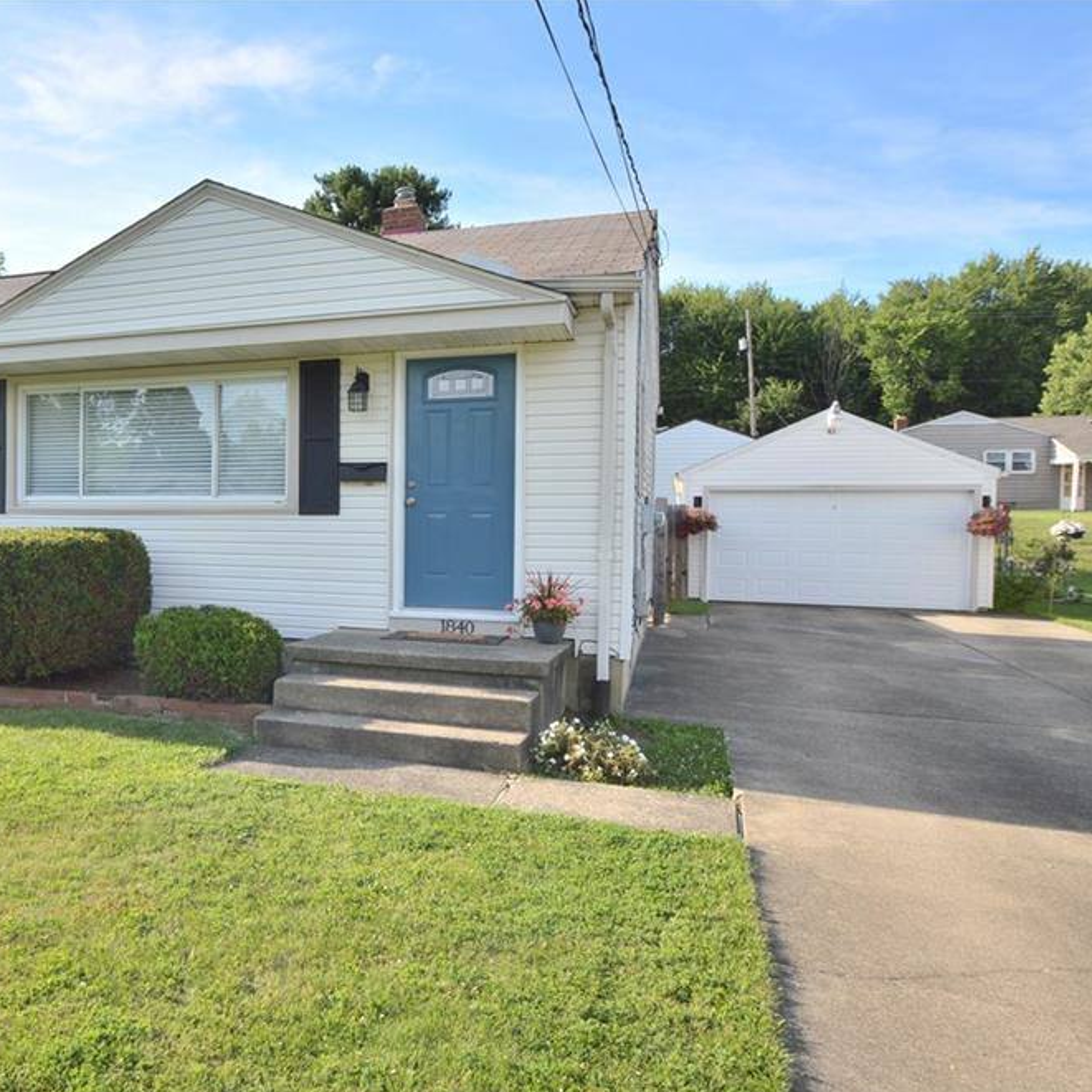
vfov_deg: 61.6
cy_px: 558
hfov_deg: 58.4
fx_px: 916
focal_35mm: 26
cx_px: 274
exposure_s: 1/200
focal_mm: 13
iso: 100
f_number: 7.1
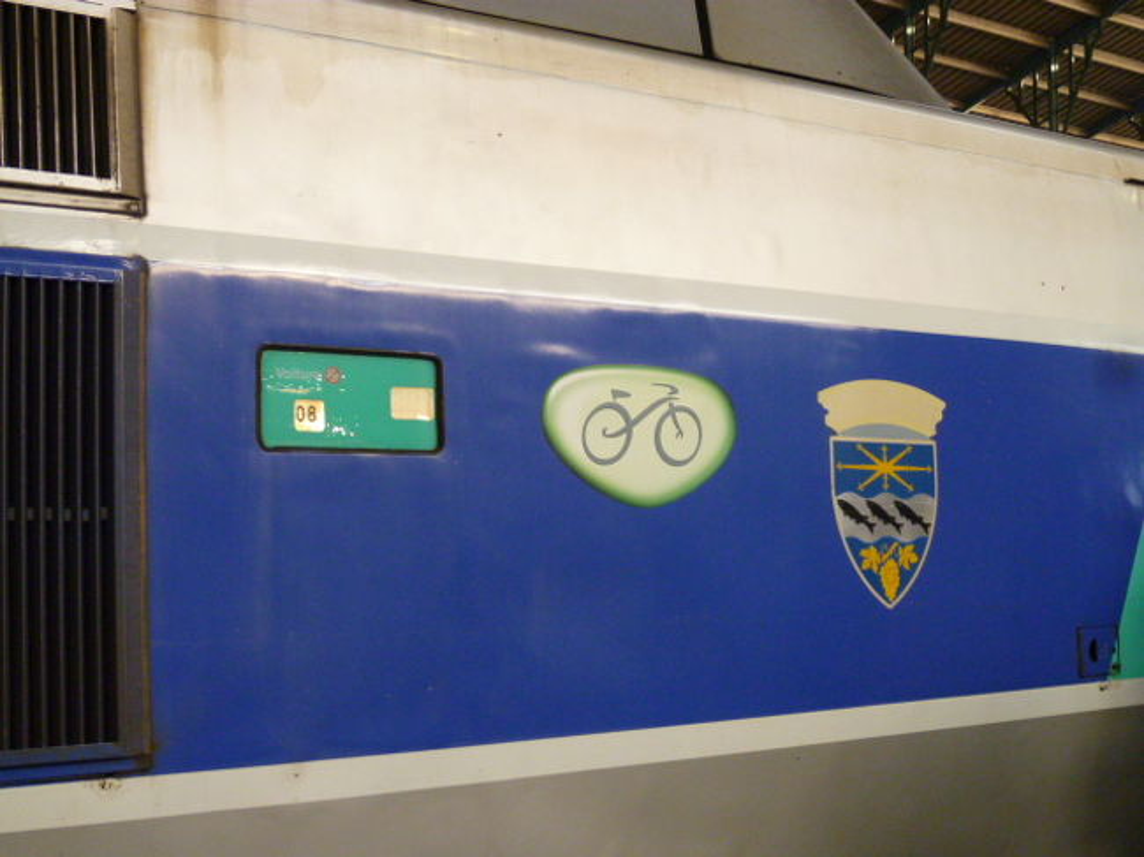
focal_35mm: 48
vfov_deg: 30.2
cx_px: 572
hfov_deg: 39.7
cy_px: 428
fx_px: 1586
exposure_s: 1/60
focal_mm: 8.5
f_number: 3.6
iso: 400
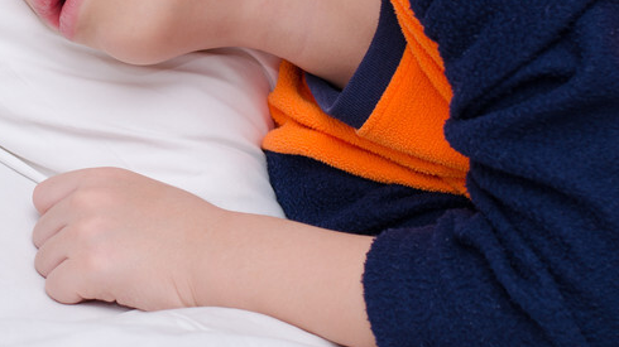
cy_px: -20
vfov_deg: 7.4
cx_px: 15
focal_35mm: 164
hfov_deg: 13.0
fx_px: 2690
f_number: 4.5
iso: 100
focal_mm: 50
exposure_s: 1/100
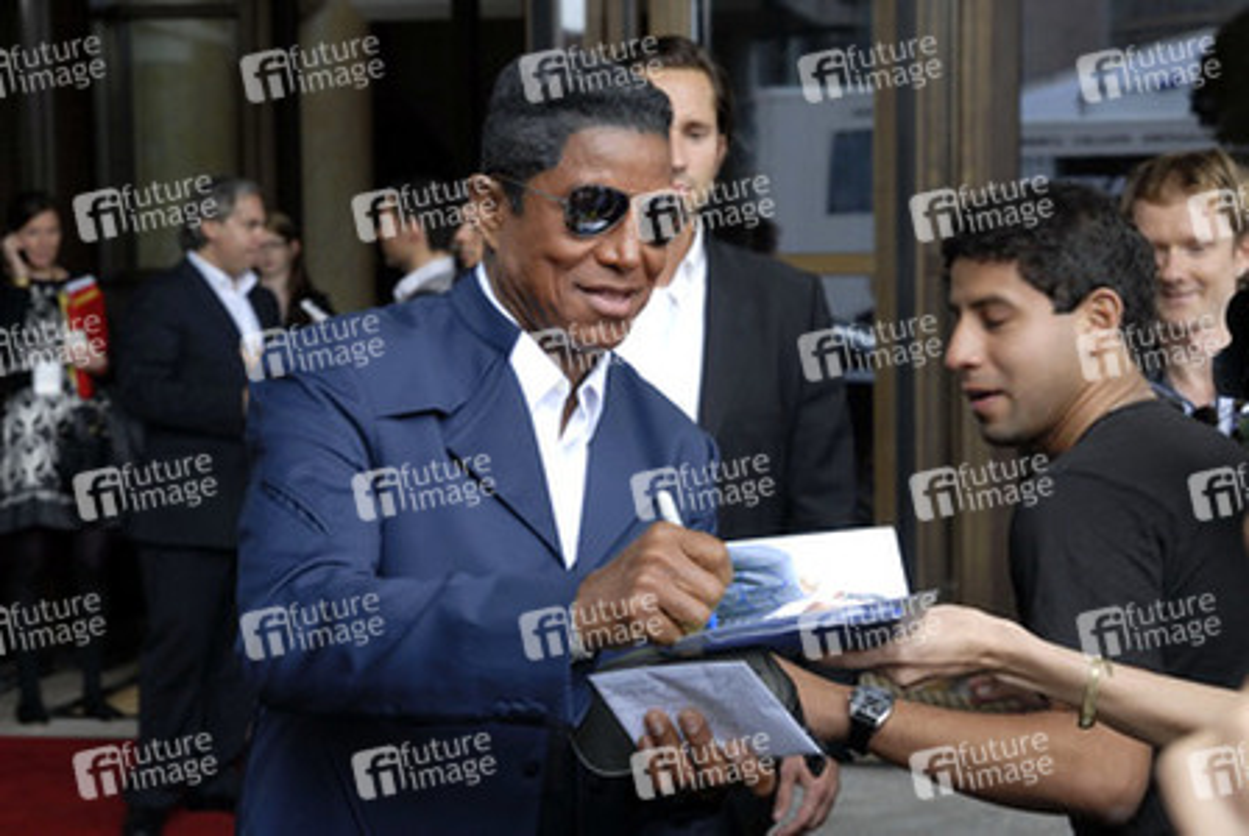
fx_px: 1667
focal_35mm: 48
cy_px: 418
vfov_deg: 28.2
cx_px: 624
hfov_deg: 41.1
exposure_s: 1/125
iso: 250
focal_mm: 32
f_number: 5.6
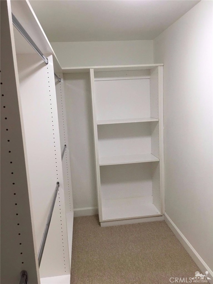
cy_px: 142
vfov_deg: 61.7
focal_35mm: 29
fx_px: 238
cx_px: 106
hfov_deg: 48.2
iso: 32
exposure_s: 1/30
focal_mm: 4.15
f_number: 2.2
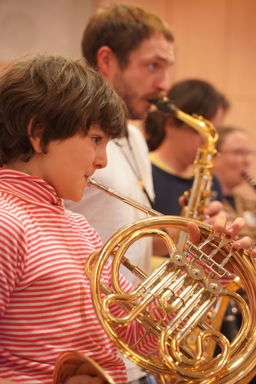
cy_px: 192
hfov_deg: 19.5
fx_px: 747
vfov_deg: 28.8
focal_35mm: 70
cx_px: 128
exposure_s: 1/160
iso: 4000
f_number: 4
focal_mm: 70
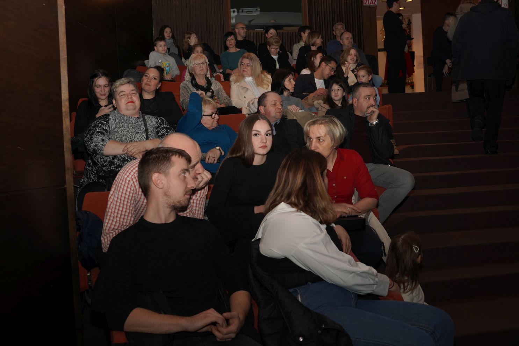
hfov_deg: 52.6
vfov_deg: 36.4
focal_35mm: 36
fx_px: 525
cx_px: 260
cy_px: 173
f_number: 3.5
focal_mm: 24.3
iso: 500
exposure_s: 1/160
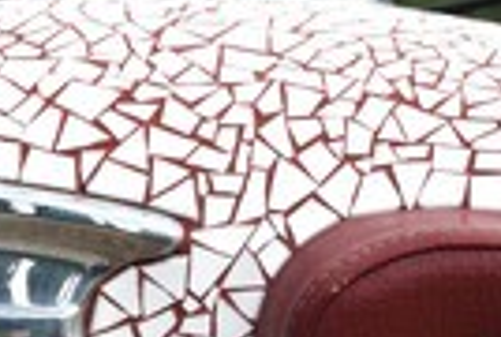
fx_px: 2092
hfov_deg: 13.6
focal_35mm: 150
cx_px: 366
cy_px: 472
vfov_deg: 9.0
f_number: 9
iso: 200
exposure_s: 1/160
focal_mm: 48
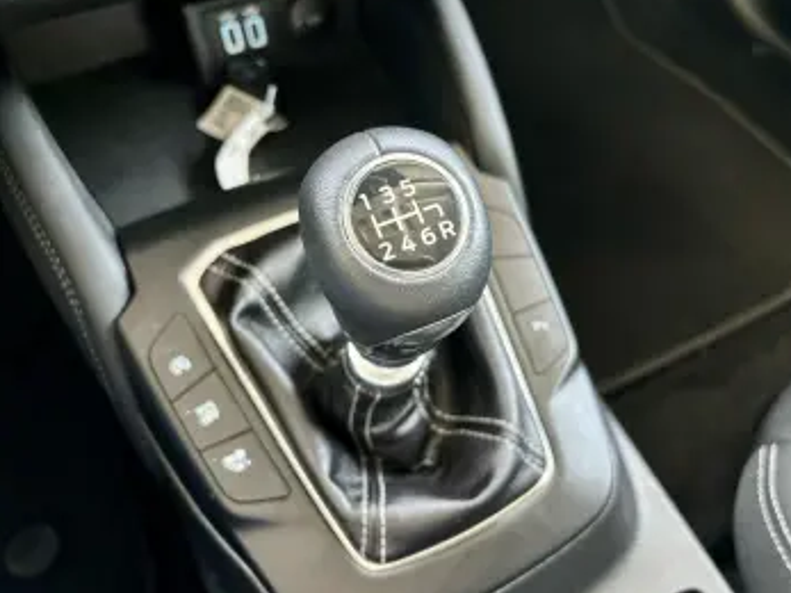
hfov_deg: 65.3
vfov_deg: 51.3
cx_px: 406
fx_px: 617
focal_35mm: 27
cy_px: 292
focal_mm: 5.96
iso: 500
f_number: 1.6
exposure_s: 1/47
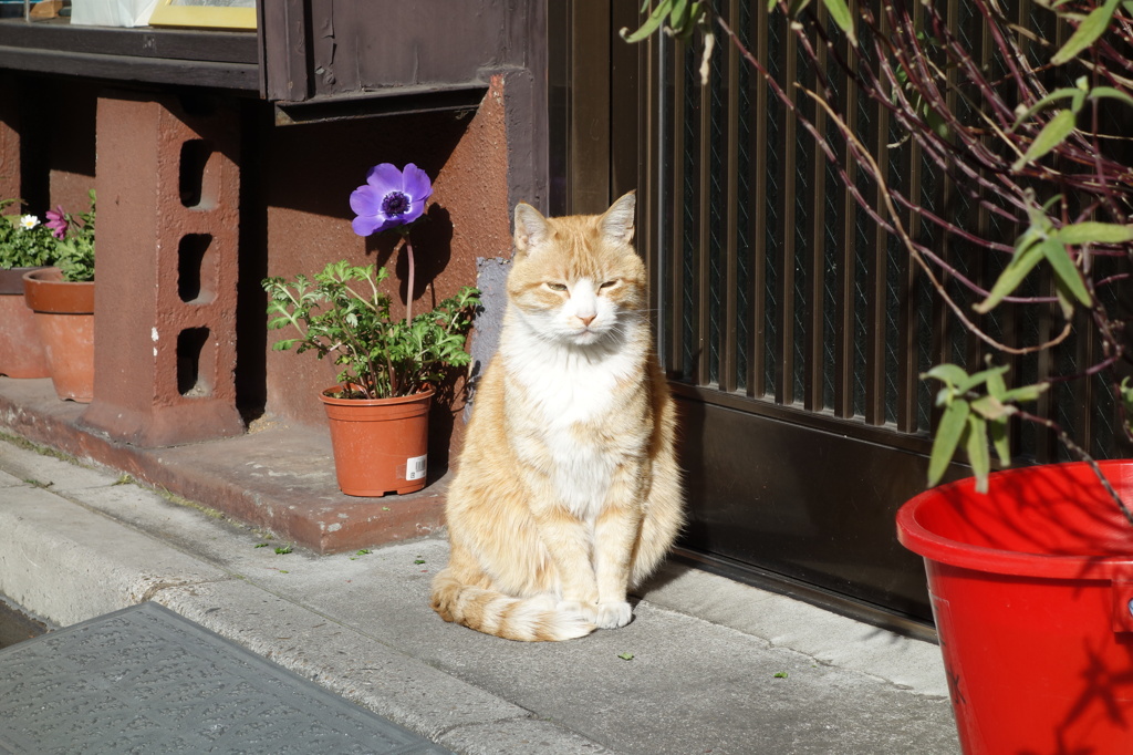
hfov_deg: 20.4
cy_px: 378
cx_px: 566
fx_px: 3146
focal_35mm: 100
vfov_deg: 13.7
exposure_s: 1/400
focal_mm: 37.1
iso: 200
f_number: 8
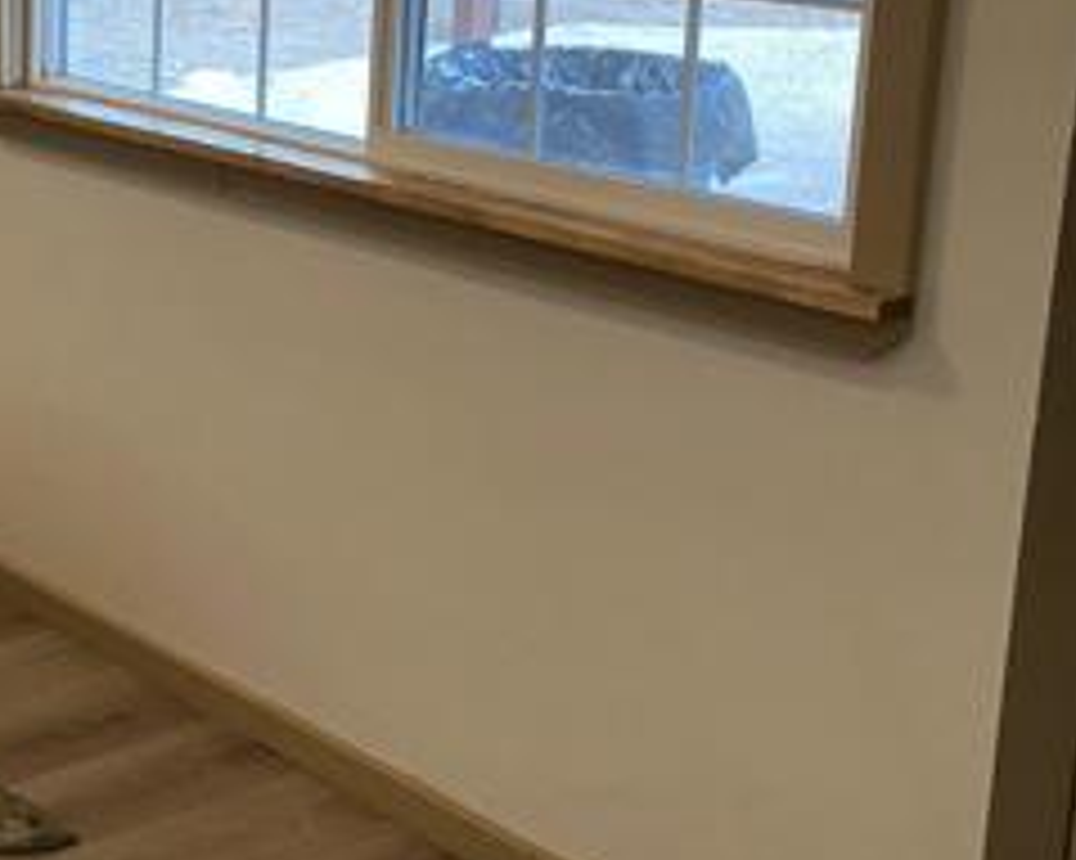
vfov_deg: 22.3
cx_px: -329
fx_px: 2165
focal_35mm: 68
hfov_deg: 24.3
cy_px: 234
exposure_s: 1/60
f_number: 1.8
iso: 200
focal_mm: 4.25
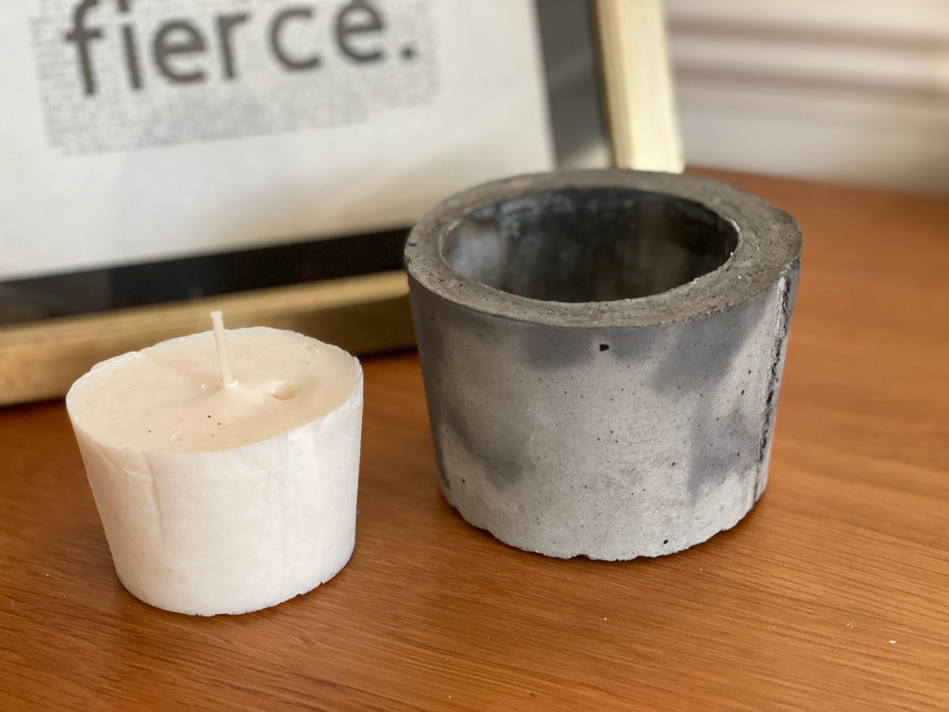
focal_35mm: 52
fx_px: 1426
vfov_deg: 28.0
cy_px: 356
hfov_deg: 36.8
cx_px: 474
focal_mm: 6
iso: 250
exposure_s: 1/114
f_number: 2
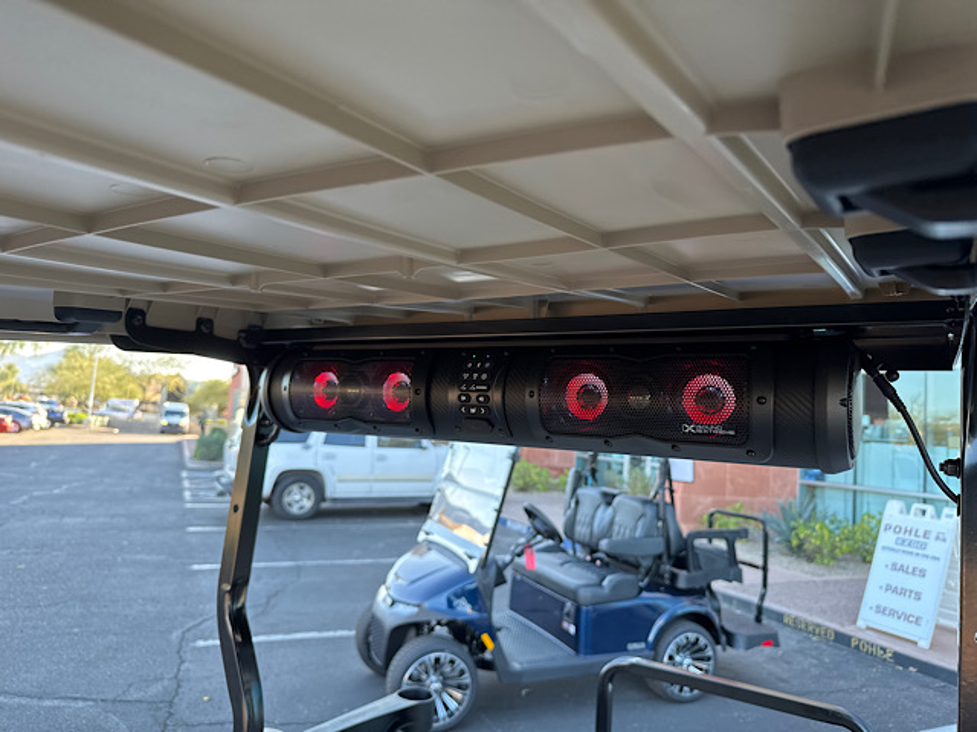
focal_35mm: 24
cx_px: 488
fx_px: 677
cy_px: 366
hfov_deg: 71.6
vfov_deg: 56.8
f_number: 1.78
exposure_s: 1/121
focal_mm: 6.76
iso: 64
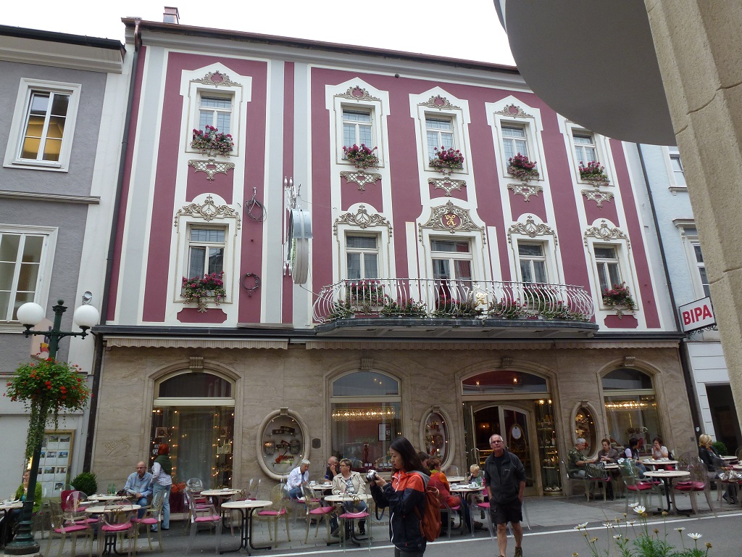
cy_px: 278
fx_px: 514
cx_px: 371
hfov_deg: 71.6
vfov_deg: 56.8
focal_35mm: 24
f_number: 4
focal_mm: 4.3
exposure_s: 1/160
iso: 100
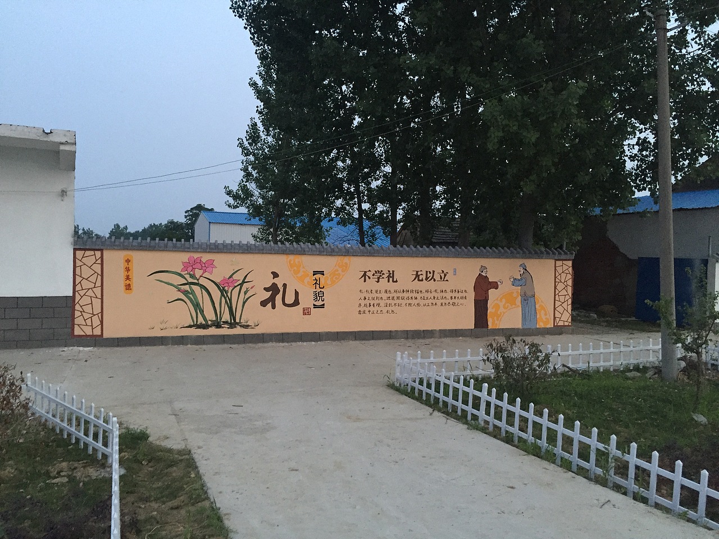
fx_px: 602
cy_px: 270
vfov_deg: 48.2
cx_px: 360
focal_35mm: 29
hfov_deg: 61.7
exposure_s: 1/20
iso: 250
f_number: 2.2
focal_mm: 4.15
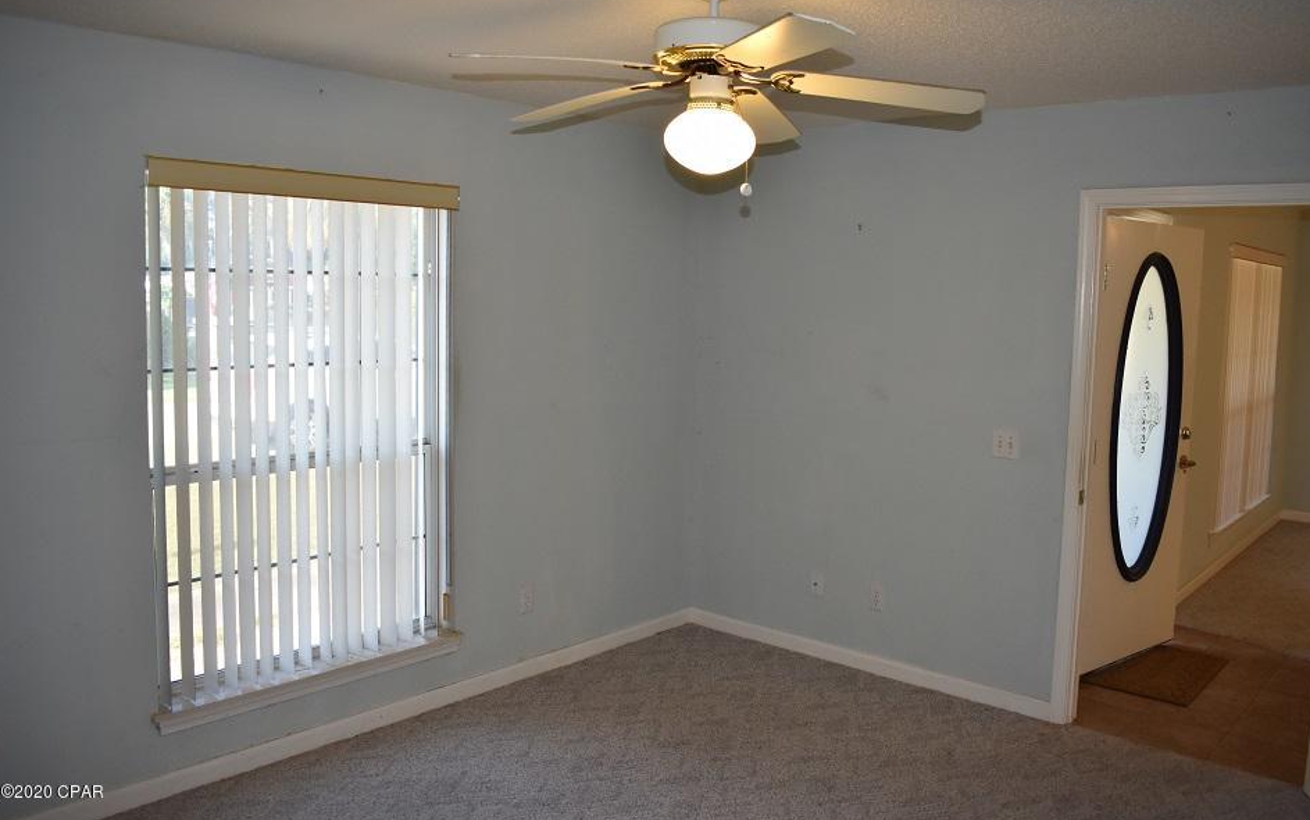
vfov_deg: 44.5
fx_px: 1000
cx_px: 660
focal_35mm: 28
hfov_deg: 66.5
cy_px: 381
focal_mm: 18
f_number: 5
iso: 720
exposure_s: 1/200
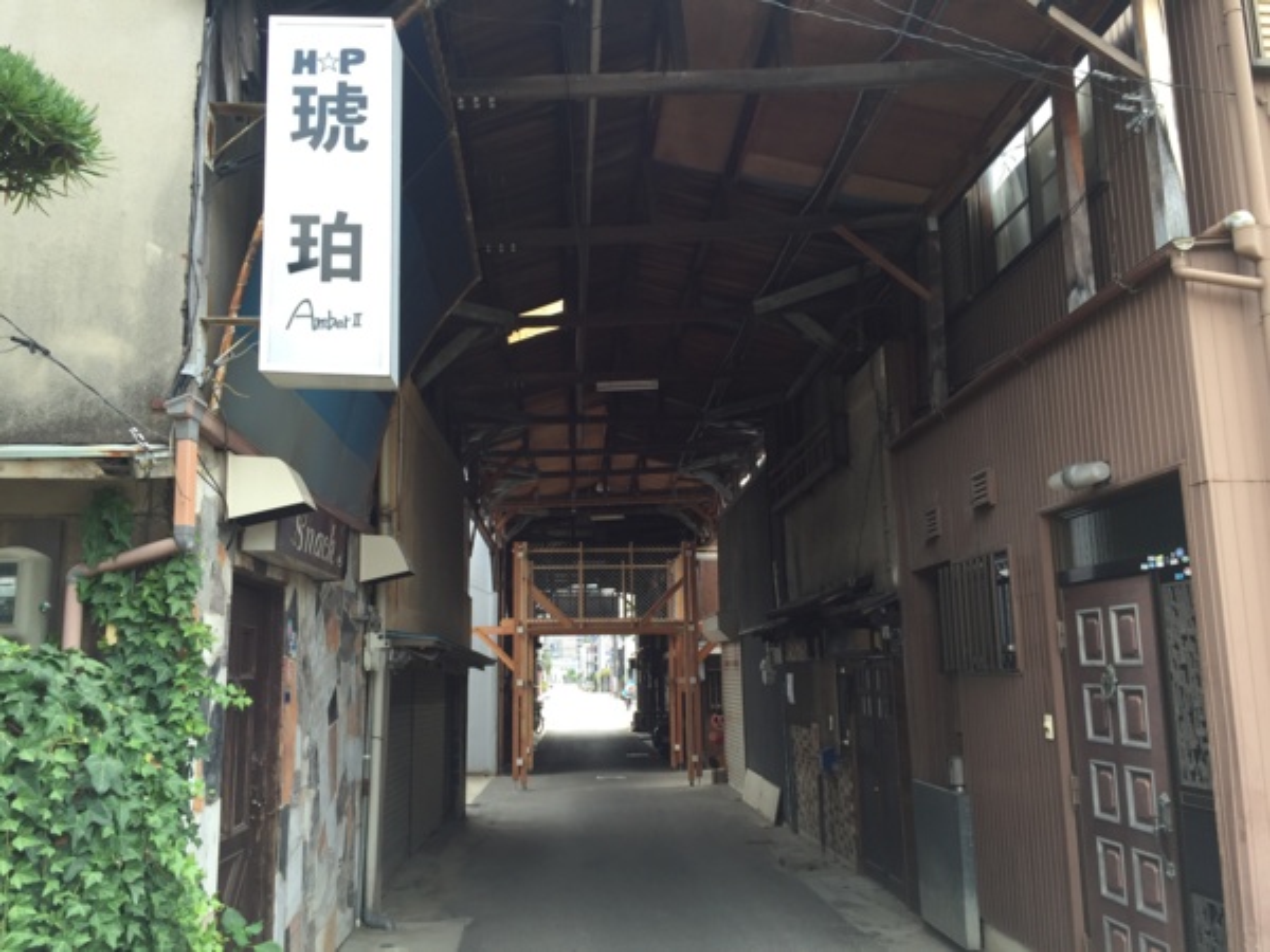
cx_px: 635
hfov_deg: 61.7
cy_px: 476
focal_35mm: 29
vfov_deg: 48.2
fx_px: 1064
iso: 32
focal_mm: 4.15
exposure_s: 1/160
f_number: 2.2
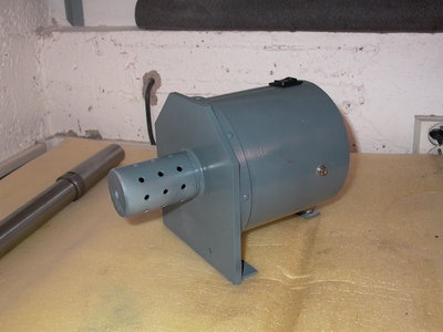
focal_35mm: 38
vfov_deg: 37.7
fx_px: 486
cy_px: 166
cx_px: 222
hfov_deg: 49.0
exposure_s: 1/64.2
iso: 100
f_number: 2.13
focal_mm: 8.19
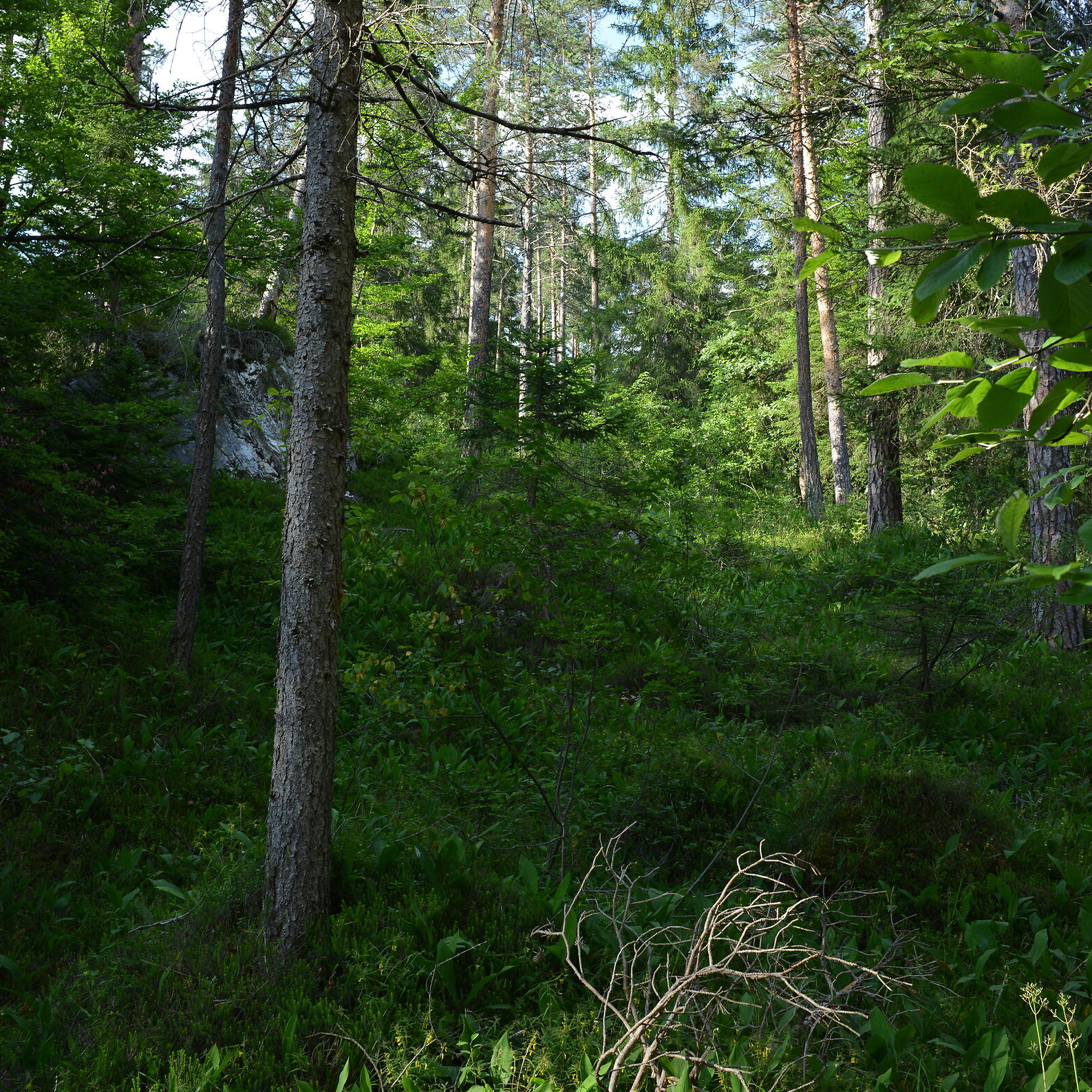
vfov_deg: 45.9
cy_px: 474
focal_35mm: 36
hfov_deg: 46.0
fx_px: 1285
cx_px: 544
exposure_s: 1/60
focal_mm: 28
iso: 200
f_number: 8
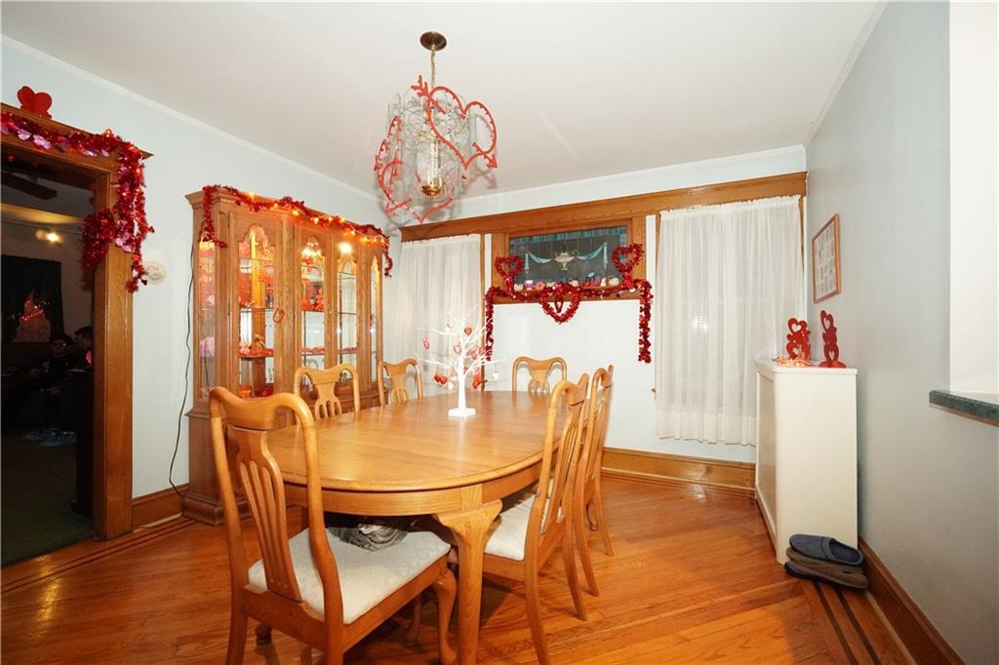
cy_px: 332
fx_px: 416
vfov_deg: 77.3
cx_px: 500
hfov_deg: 100.4
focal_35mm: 15
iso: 6400
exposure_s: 1/125
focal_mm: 10
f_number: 4.5
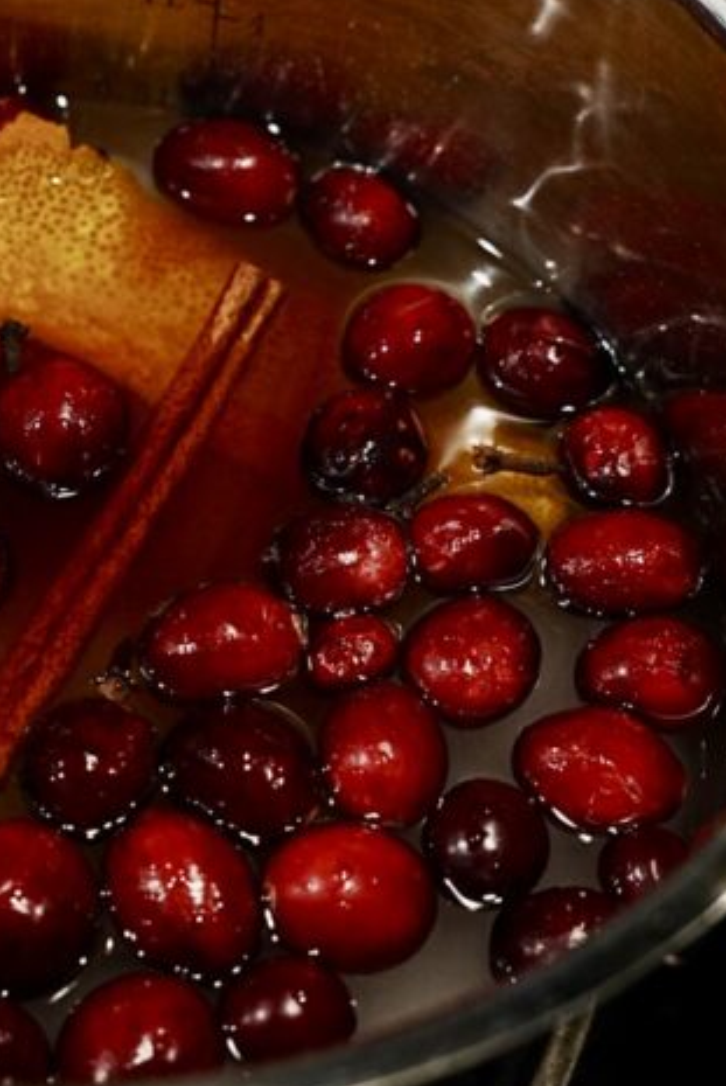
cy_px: 502
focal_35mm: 77
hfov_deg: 17.4
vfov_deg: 26.2
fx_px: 2331
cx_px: 61
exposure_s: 1/40
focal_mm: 23.4
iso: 250
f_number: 4
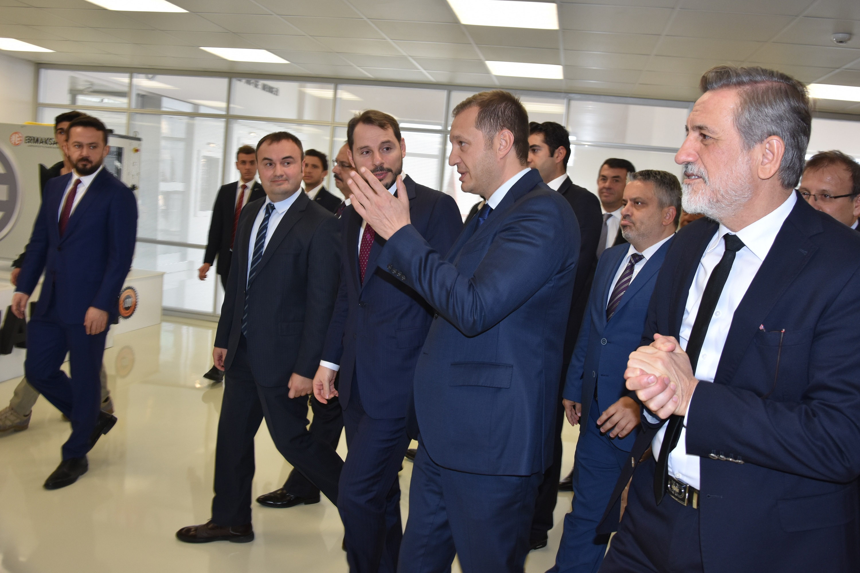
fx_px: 752
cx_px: 430
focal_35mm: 32
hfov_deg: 59.5
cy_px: 286
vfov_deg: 41.7
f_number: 3.8
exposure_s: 1/100
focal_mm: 21
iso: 400
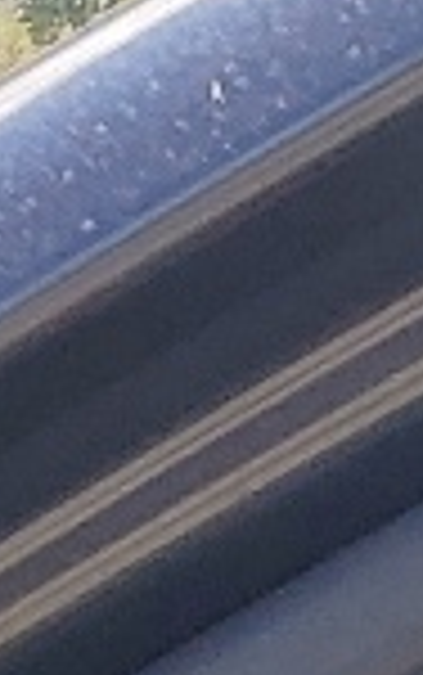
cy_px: 2560
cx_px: 2421
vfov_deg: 6.1
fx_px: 5394
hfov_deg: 3.8
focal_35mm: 293
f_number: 1.5
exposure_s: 1/667
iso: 50
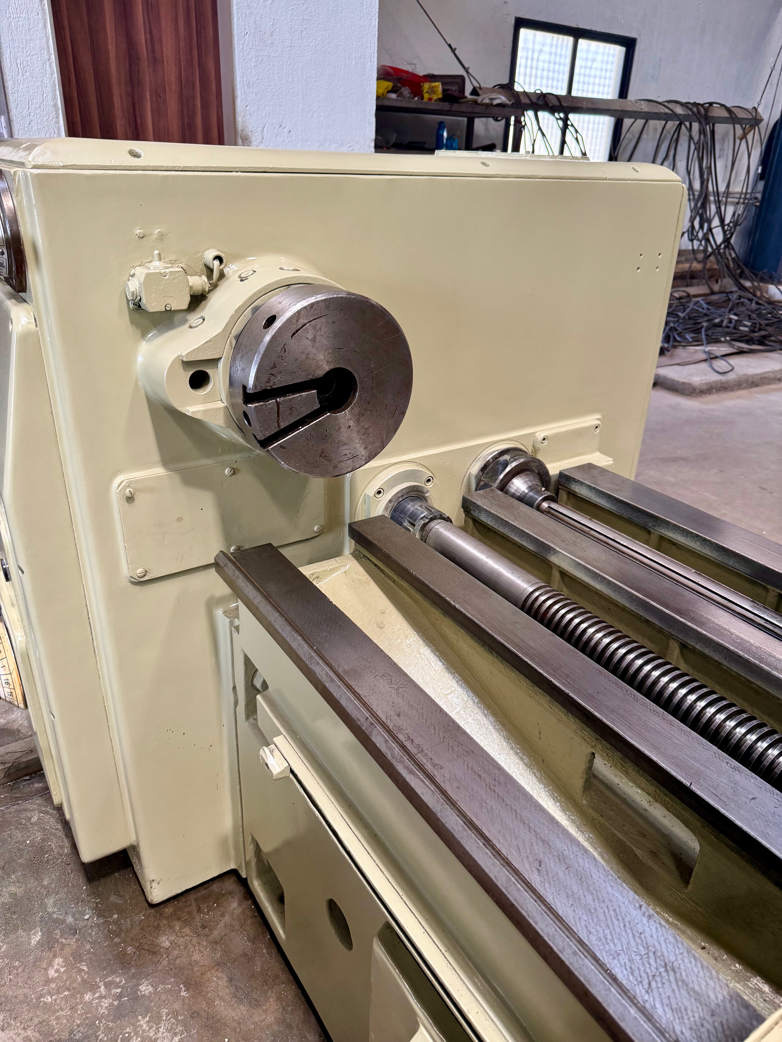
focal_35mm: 24
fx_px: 723
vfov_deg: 71.6
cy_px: 521
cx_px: 391
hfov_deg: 56.8
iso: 200
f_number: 1.78
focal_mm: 6.76
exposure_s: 1/97
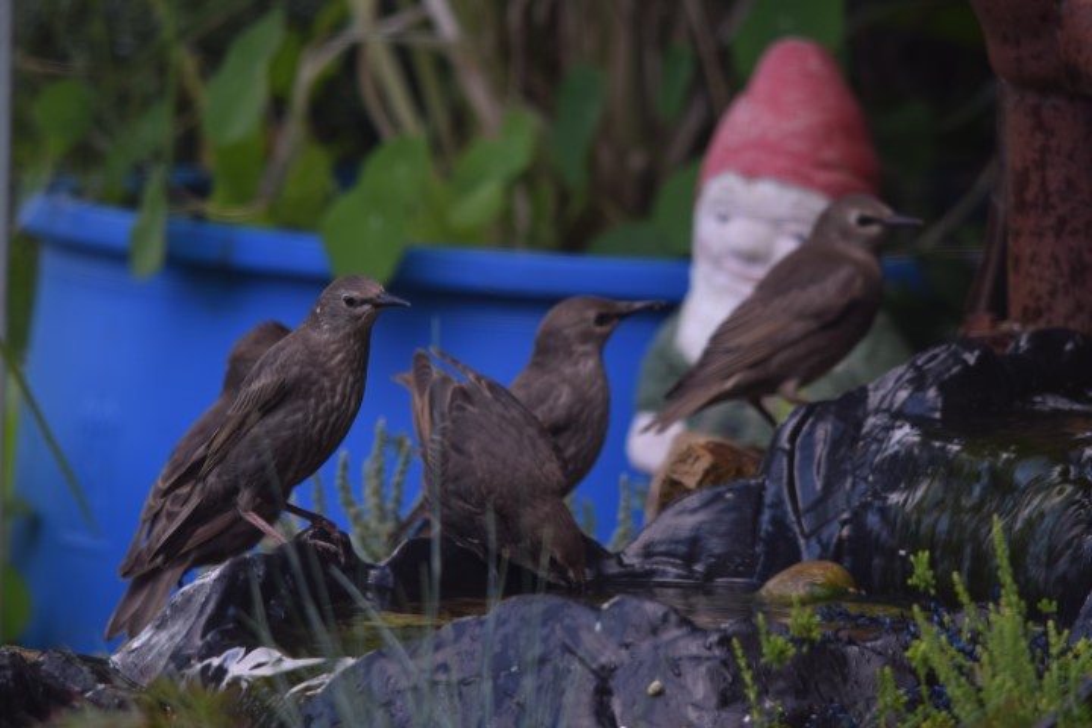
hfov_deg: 3.6
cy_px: 364
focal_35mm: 570
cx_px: 546
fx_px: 17289
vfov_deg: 2.4
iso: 200
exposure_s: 1/60
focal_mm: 380
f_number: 6.3
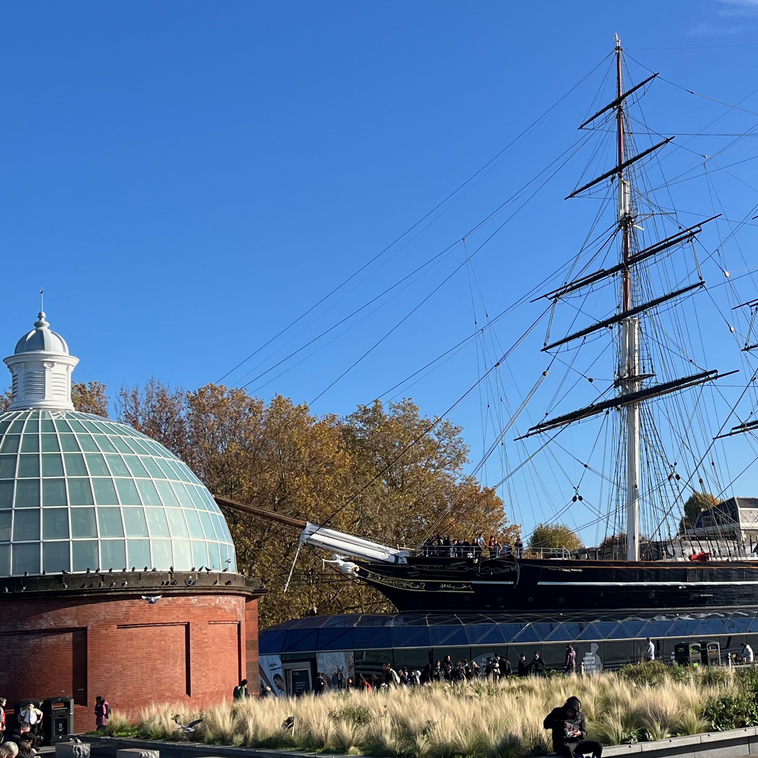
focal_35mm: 58
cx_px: 646
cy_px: 399
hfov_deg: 28.7
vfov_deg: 29.5
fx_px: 1437
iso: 50
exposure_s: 1/3413
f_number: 1.6
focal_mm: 5.1
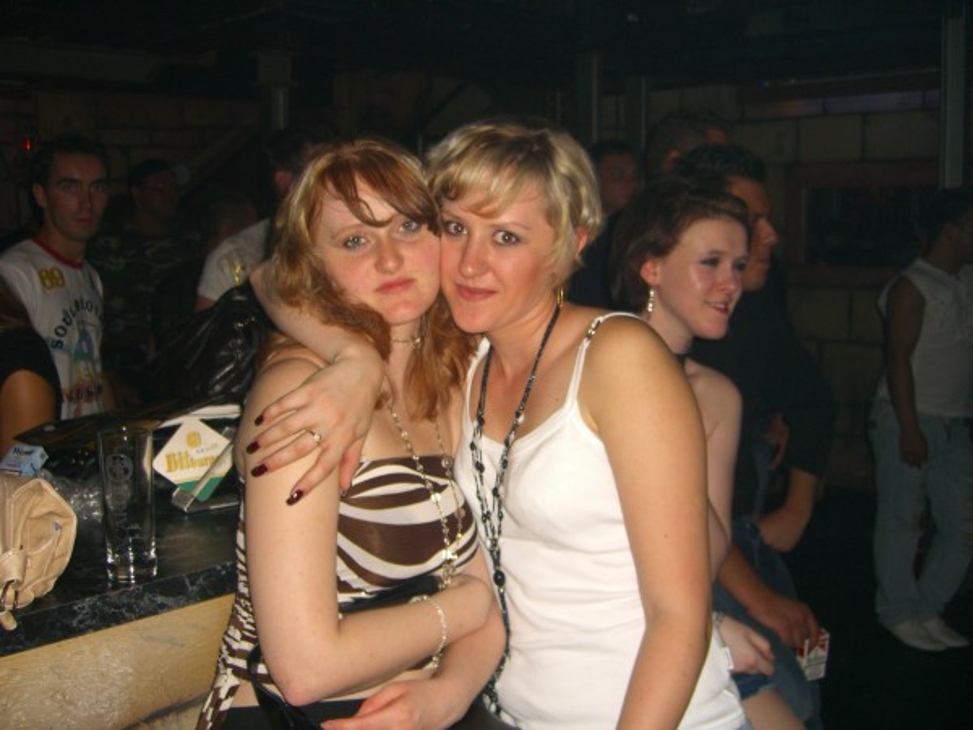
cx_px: 486
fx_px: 1068
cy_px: 365
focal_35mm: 38
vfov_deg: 37.7
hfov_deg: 49.0
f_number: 2.8
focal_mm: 7.9
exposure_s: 1/60
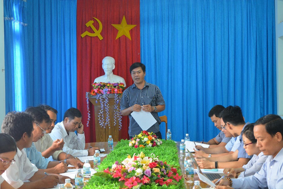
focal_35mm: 63
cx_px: 142
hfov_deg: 31.9
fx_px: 495
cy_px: 94
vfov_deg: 21.6
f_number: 5
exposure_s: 1/50
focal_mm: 42
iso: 1600
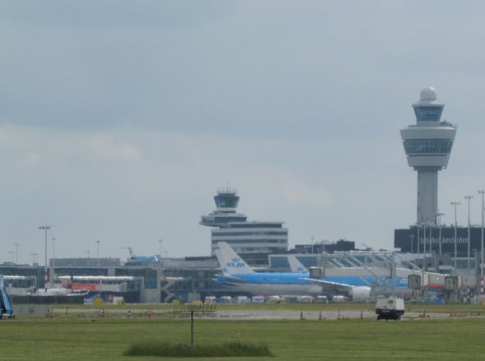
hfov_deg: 5.3
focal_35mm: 372
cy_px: 270
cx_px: 302
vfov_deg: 4.0
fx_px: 5200
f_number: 7.1
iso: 100
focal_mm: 38.2
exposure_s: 1/500
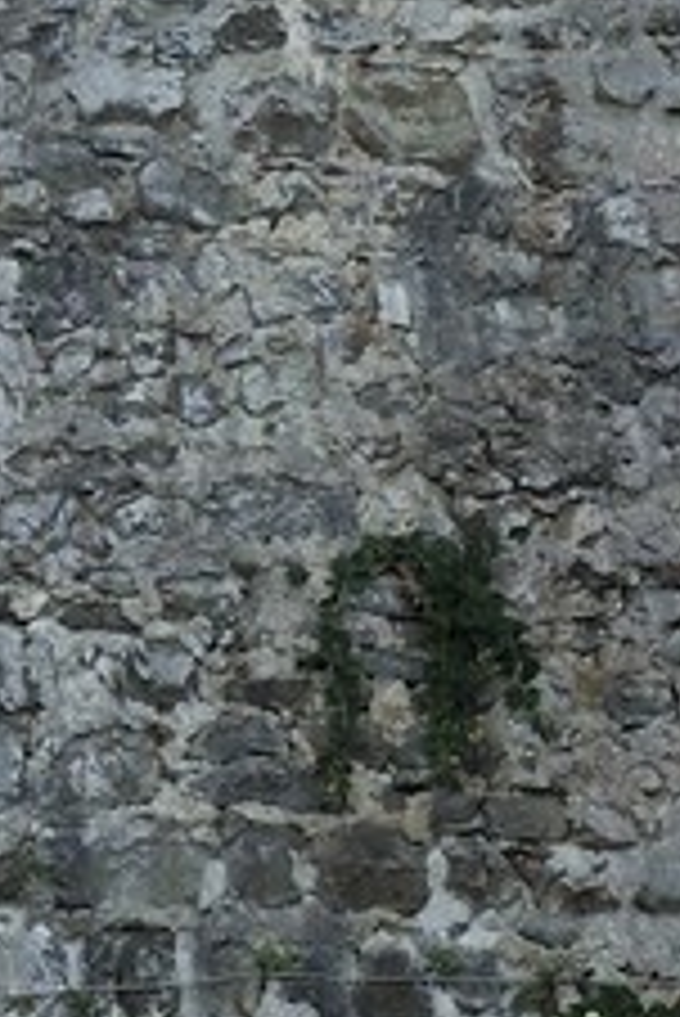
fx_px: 22008
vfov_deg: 2.6
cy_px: -1238
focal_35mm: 778
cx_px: -1603
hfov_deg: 1.8
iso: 400
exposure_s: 1/200
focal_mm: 110
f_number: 10
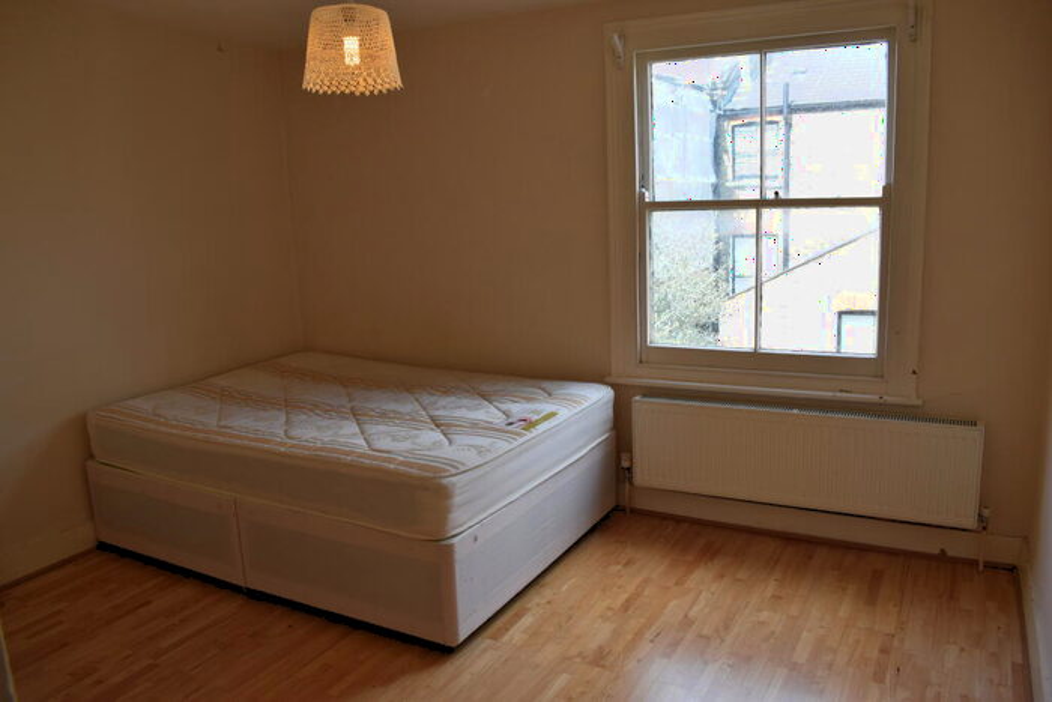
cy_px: 351
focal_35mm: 27
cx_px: 526
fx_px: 789
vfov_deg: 47.9
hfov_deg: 67.4
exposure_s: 1/200
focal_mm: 18
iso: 400
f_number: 7.1
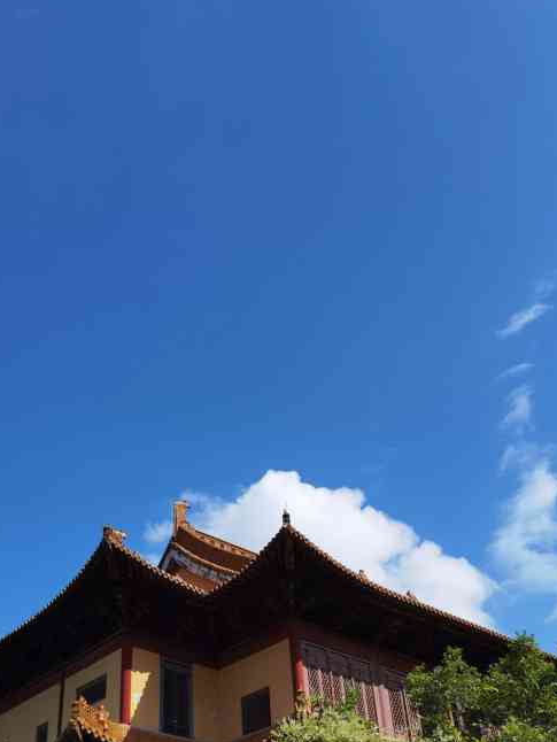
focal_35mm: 39
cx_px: 193
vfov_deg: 47.1
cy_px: 490
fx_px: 836
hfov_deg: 36.5
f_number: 1.9
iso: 50
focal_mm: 6.71
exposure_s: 1/10000
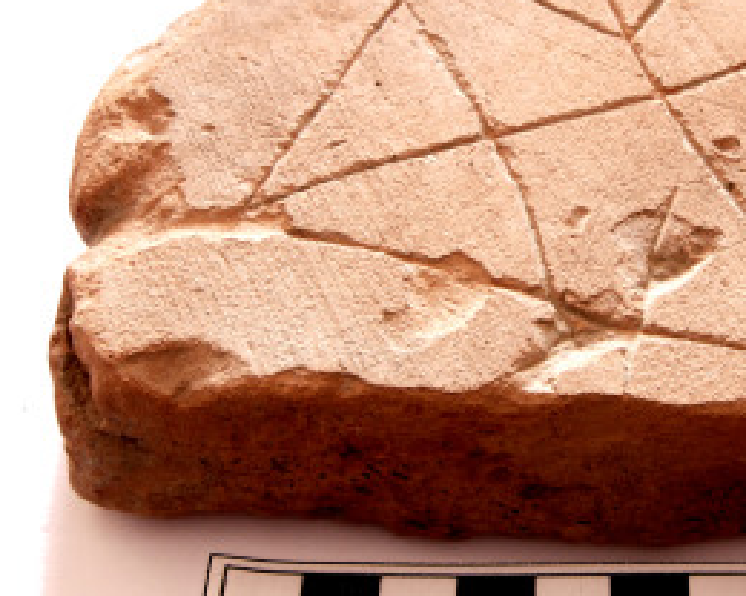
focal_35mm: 54
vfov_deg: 27.9
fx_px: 1192
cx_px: 568
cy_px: 205
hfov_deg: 34.0
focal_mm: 7.5
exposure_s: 1/6.7
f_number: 4.3
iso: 100
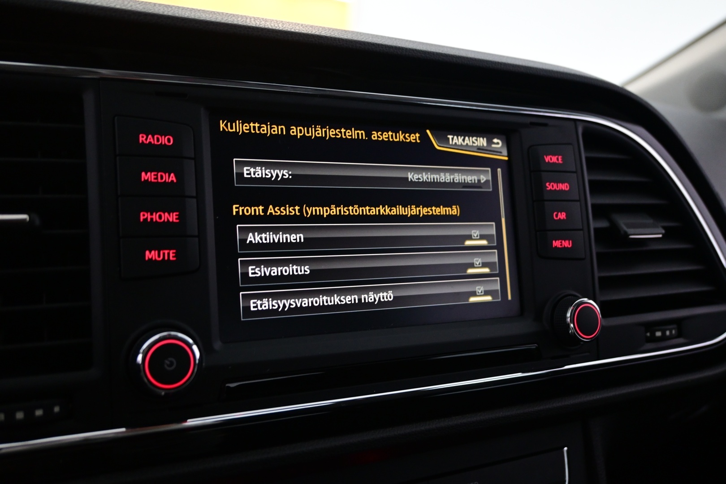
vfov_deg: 41.7
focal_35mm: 32
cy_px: 242
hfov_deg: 59.5
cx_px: 363
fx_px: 635
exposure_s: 1/30
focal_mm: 21
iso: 1400
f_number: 4
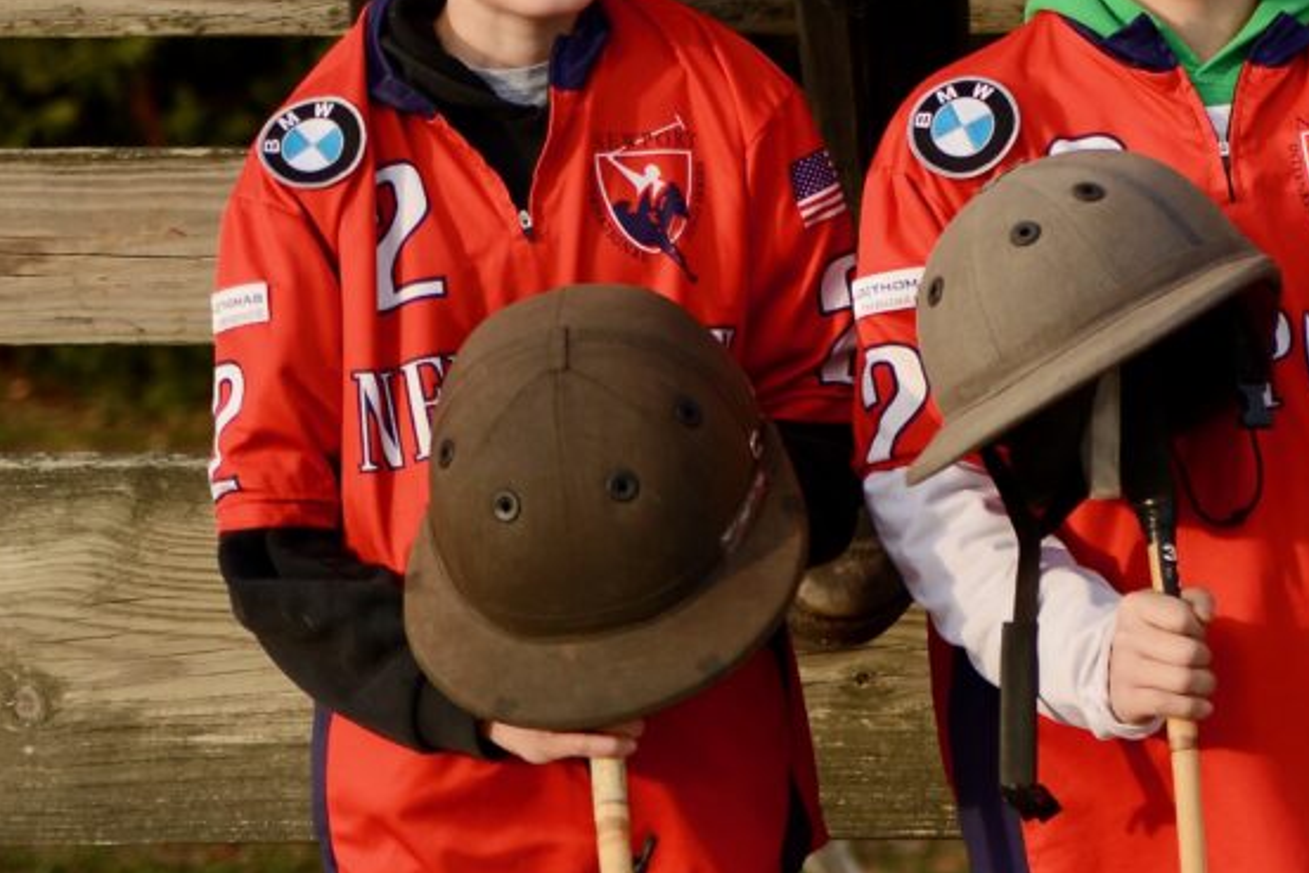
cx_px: 1986
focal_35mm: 243
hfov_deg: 8.3
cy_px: -407
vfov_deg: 5.6
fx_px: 8838
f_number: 2.8
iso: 100
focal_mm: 70
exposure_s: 1/640
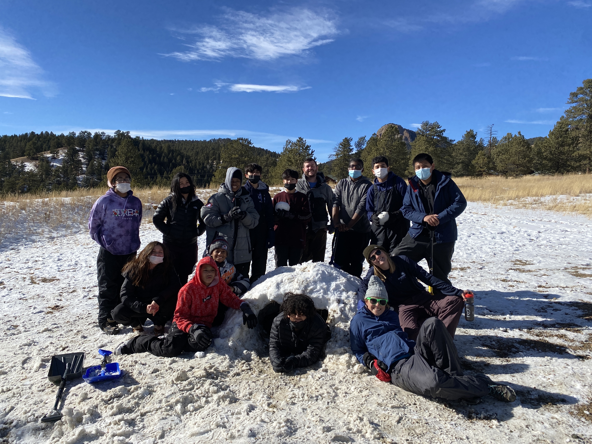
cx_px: 296
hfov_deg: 67.3
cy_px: 222
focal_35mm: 26
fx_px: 445
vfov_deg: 53.1
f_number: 1.8
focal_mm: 4.25
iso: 32
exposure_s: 1/4115
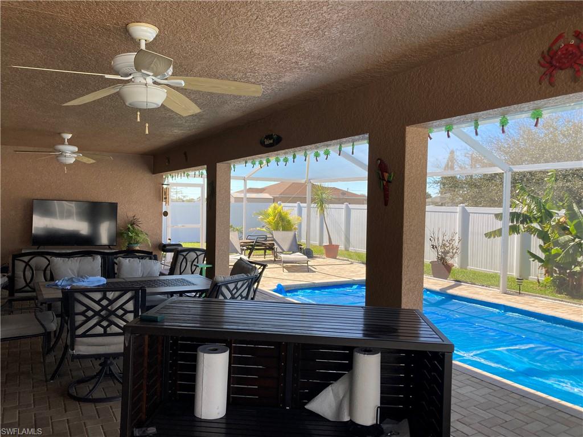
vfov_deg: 49.7
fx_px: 472
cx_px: 292
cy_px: 218
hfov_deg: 63.4
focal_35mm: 28
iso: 20
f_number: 1.8
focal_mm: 3.99
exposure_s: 1/454
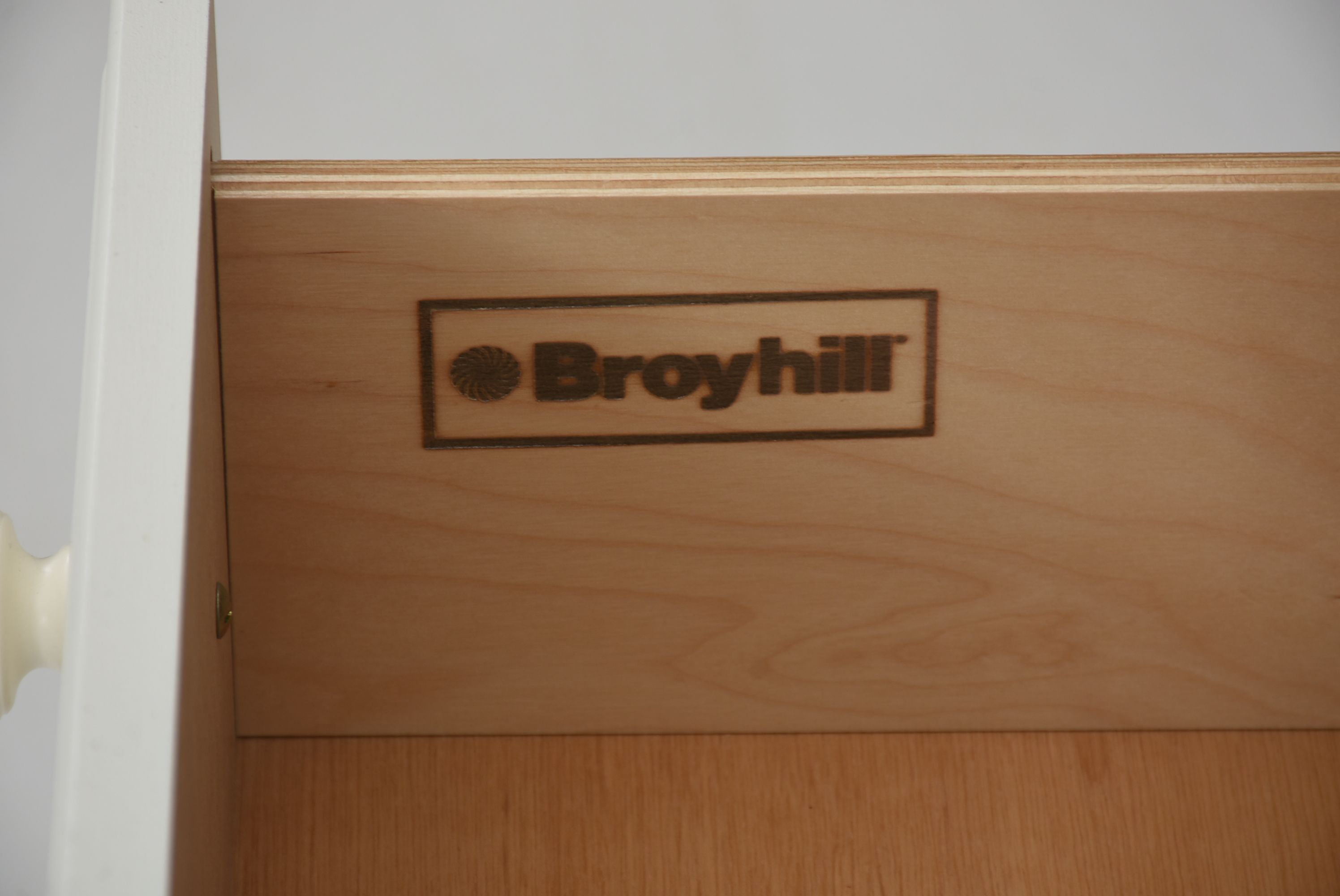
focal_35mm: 210
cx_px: 670
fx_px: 7822
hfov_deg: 9.8
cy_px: 448
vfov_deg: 6.6
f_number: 10
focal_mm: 140
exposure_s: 1/100
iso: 160
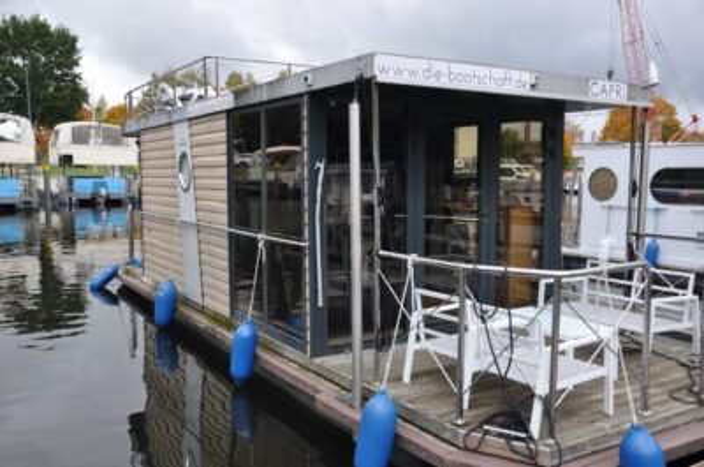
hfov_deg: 57.3
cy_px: 234
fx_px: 644
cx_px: 352
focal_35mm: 33
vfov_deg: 39.8
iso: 200
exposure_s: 1/160
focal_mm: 22
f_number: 6.3
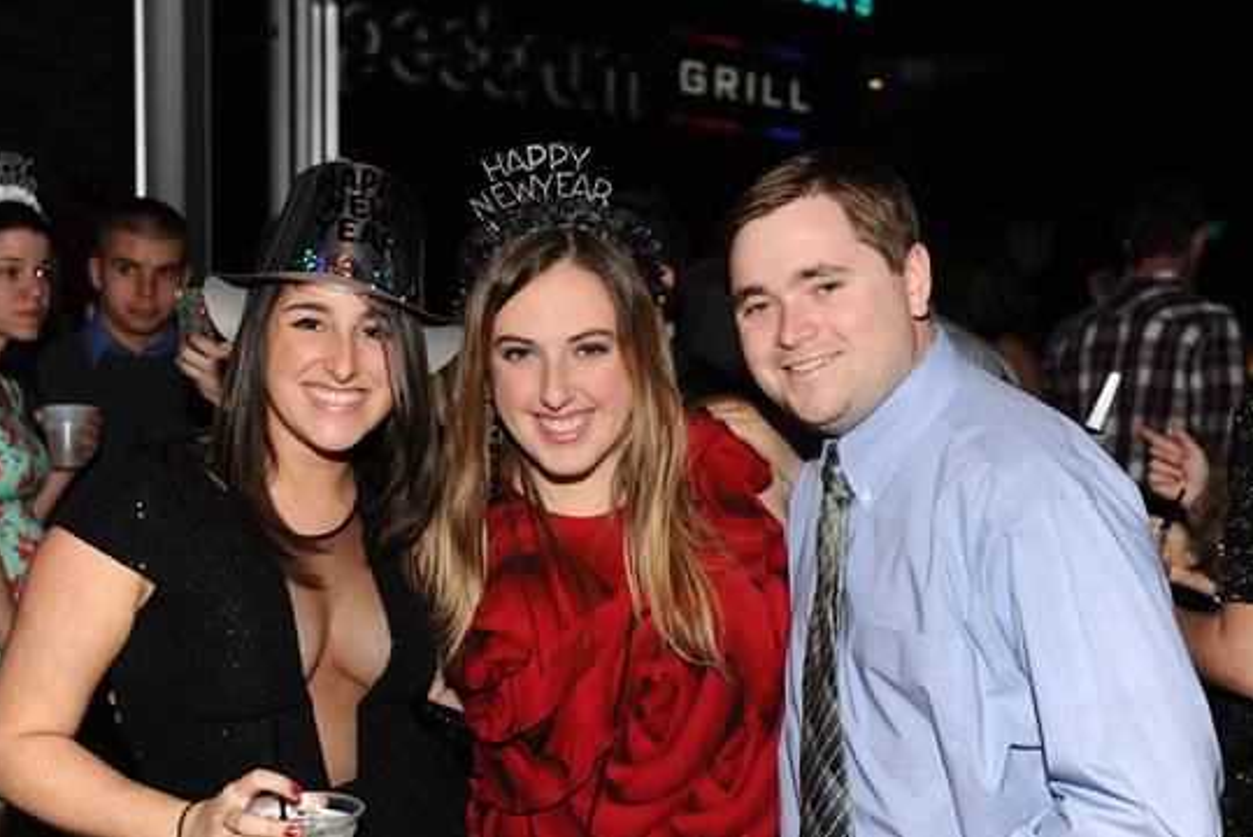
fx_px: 1846
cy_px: 423
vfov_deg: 25.5
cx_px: 621
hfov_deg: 37.5
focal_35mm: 53
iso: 800
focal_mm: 52
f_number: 4.8
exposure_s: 1/250
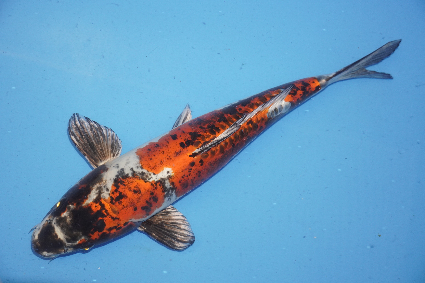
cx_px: 212
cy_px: 142
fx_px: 672
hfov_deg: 35.1
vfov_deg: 23.7
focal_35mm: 57
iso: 1250
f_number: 4.5
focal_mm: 38
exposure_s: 1/160
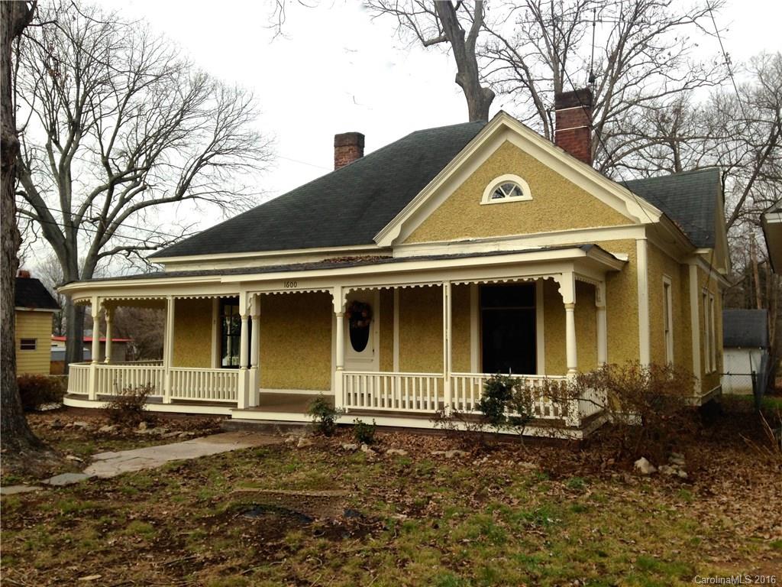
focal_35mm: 33
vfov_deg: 42.9
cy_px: 294
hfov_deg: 55.4
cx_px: 391
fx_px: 745
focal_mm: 4.12
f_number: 2.4
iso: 50
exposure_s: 1/919
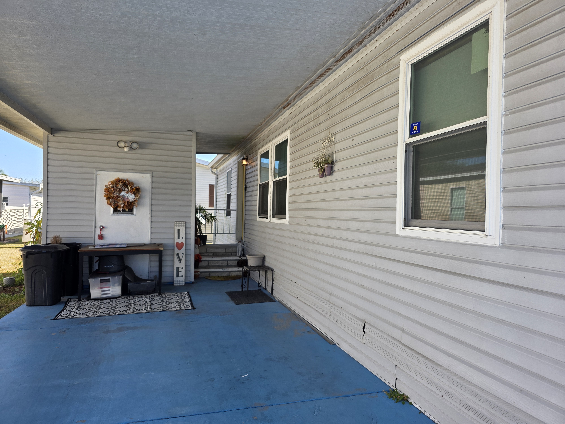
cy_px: 212
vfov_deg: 58.9
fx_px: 375
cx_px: 282
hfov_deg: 73.9
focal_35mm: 23
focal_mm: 6.3
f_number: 1.7
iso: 80
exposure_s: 1/1484
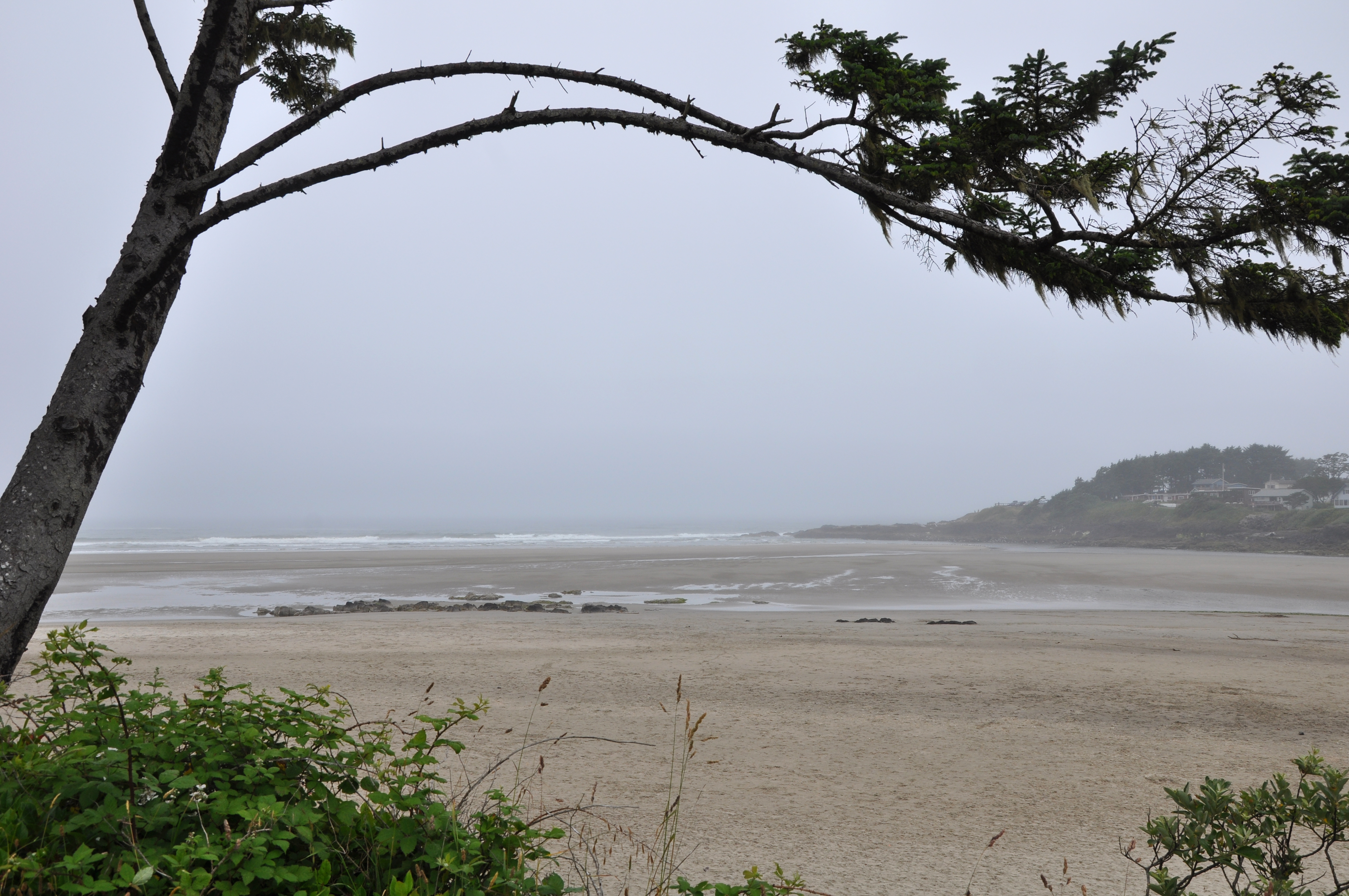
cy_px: 448
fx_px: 1235
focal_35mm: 33
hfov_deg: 57.3
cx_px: 674
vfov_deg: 39.9
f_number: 9
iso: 200
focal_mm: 22
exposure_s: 1/320
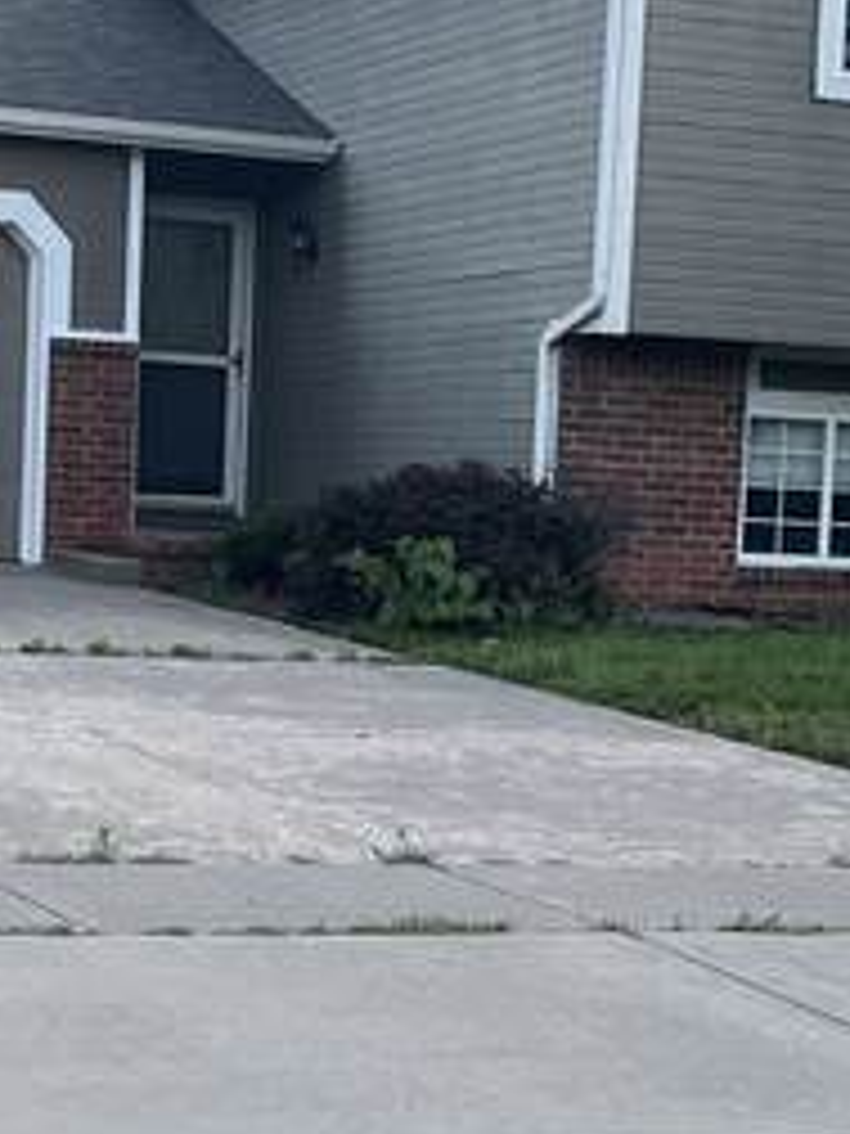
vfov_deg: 19.8
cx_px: 391
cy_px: 752
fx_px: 3241
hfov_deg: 14.9
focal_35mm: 99
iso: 125
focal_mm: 5.1
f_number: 1.6
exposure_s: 1/121
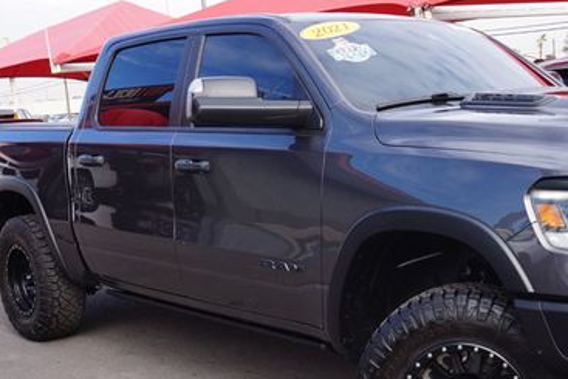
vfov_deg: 24.6
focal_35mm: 55
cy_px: 241
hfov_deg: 35.8
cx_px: 395
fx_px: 866
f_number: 8
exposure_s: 1/80
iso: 100
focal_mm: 21
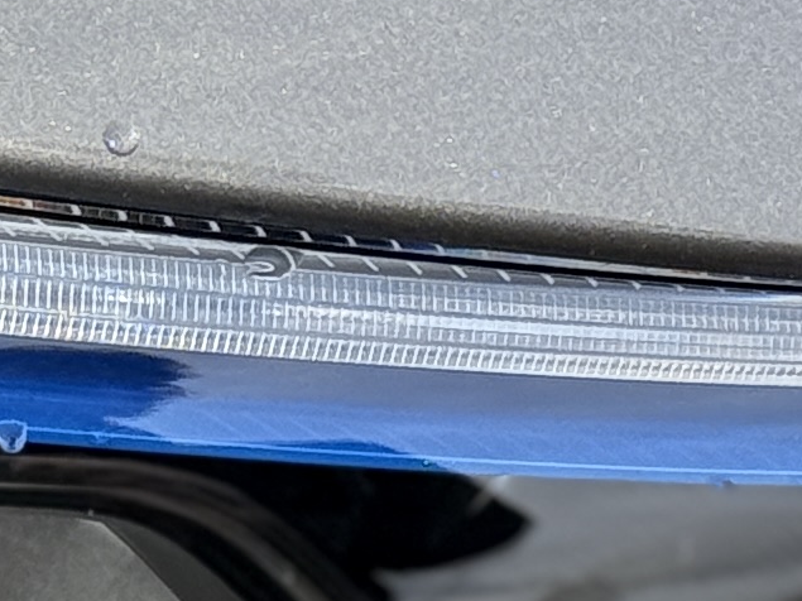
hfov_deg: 6.4
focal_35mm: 305
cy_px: 597
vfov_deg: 4.9
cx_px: -557
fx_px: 7065
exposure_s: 1/2976
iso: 64
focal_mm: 6.76
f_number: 1.78
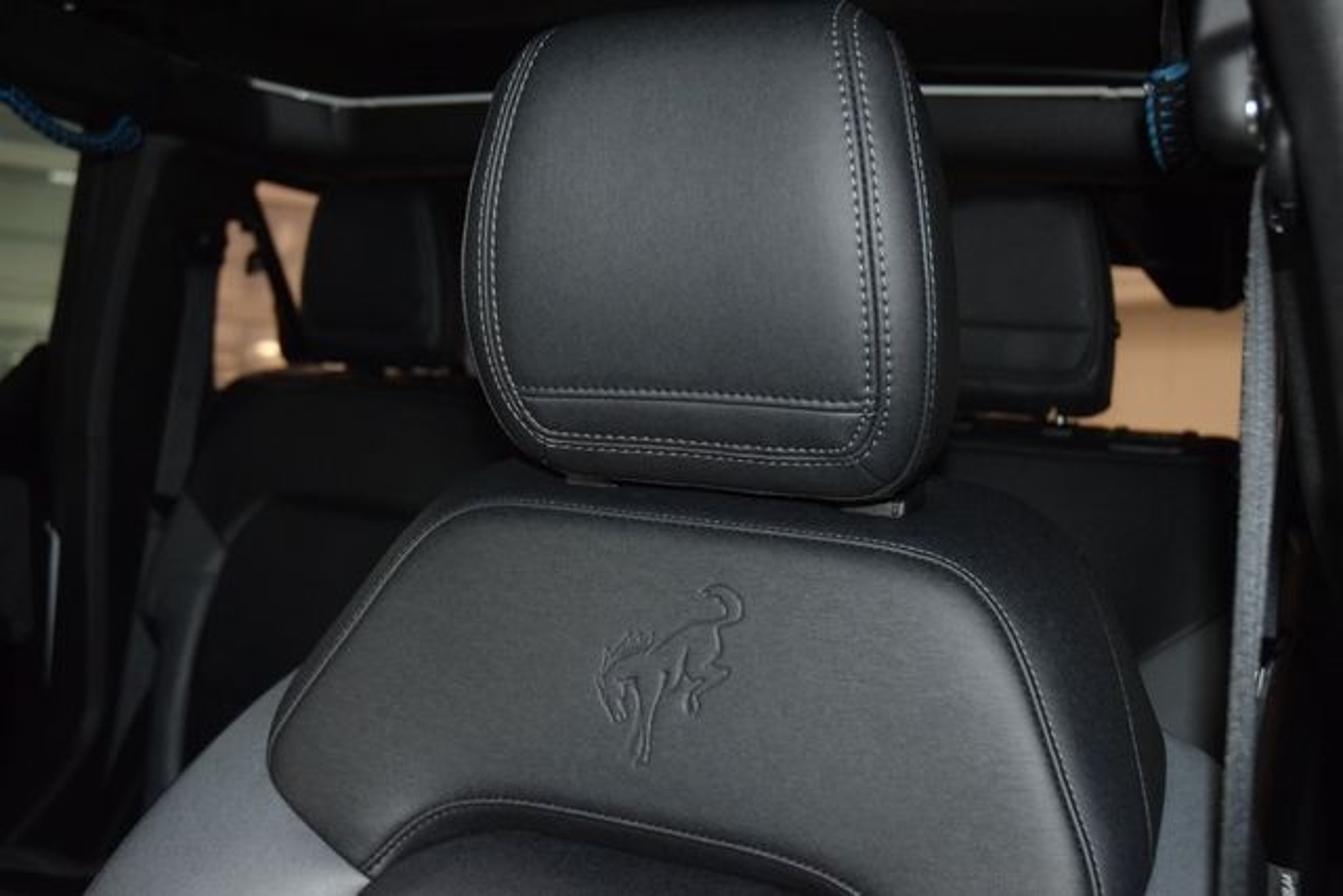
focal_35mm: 40
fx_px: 1511
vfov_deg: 33.0
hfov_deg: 47.9
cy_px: 448
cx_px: 672
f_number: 3.8
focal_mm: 27
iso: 2200
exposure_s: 1/50
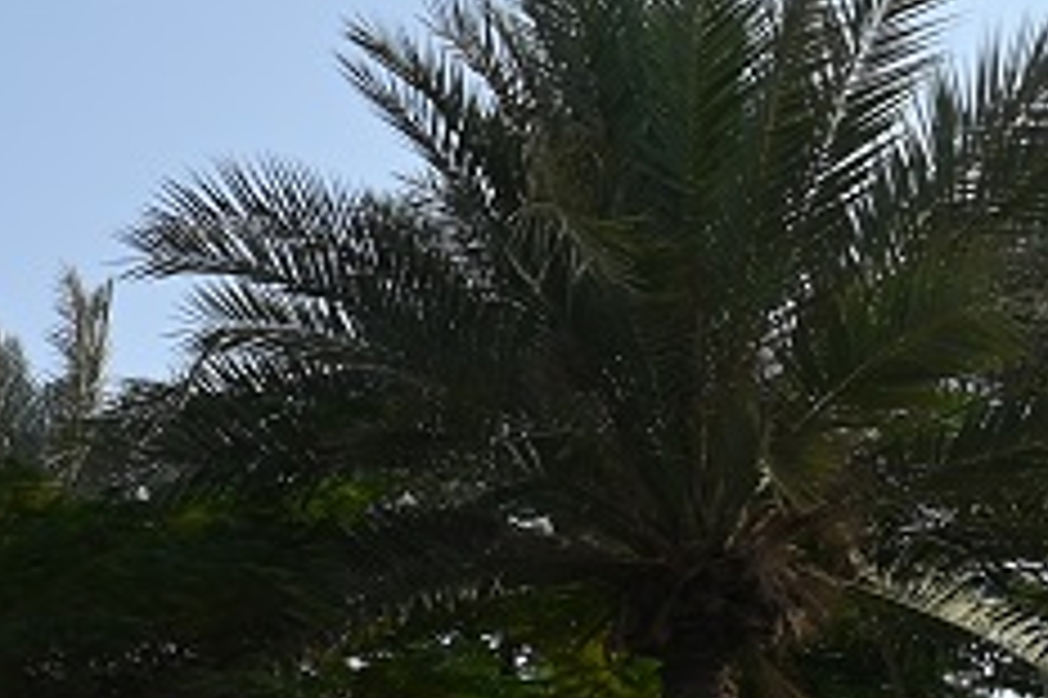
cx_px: -618
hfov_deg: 21.2
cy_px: 957
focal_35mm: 77
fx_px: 2240
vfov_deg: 16.5
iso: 100
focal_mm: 12
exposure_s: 1/400
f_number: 7.1
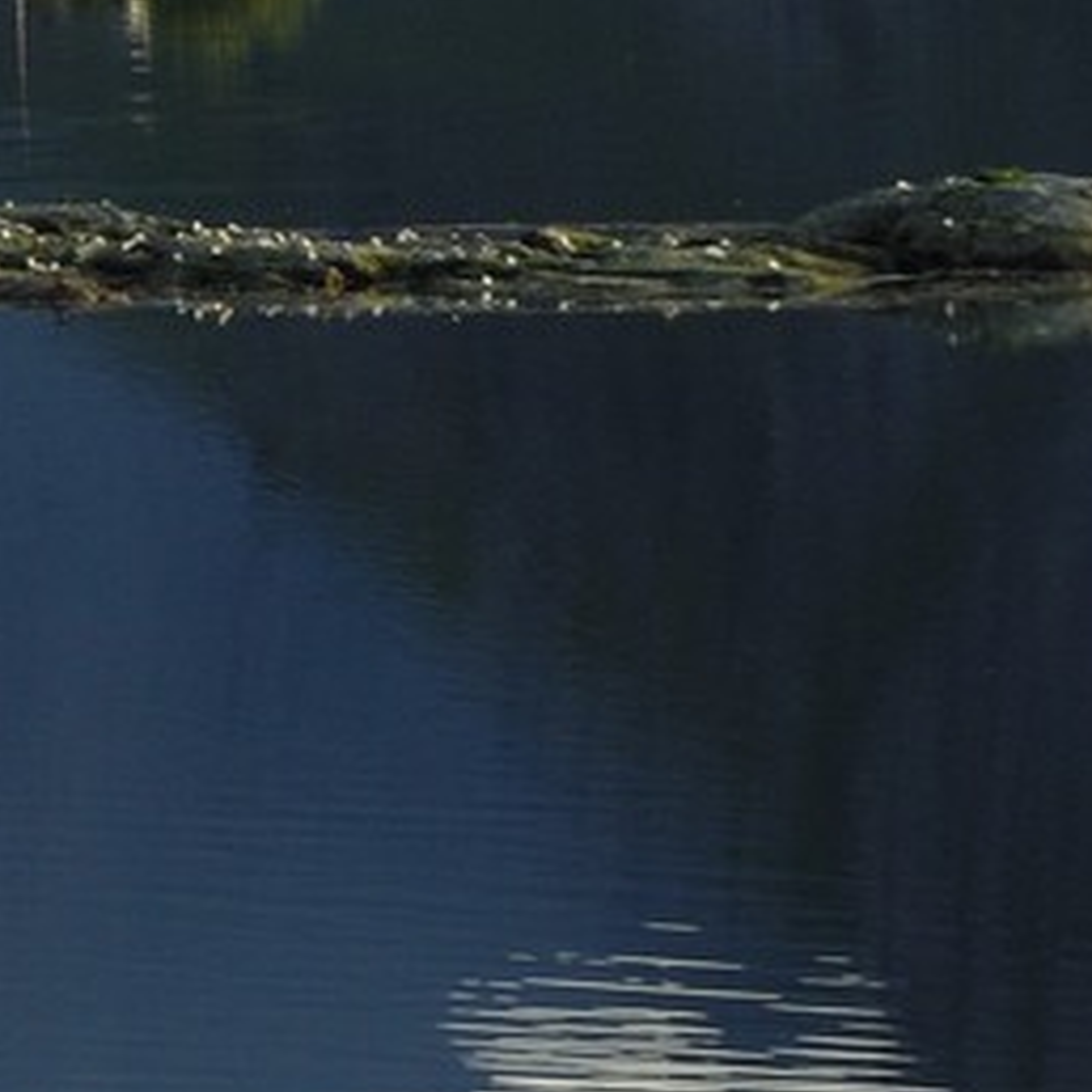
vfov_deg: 2.3
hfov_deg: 2.3
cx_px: -2137
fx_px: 26790
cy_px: -736
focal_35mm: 751
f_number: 8
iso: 100
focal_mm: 95
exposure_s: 1/100
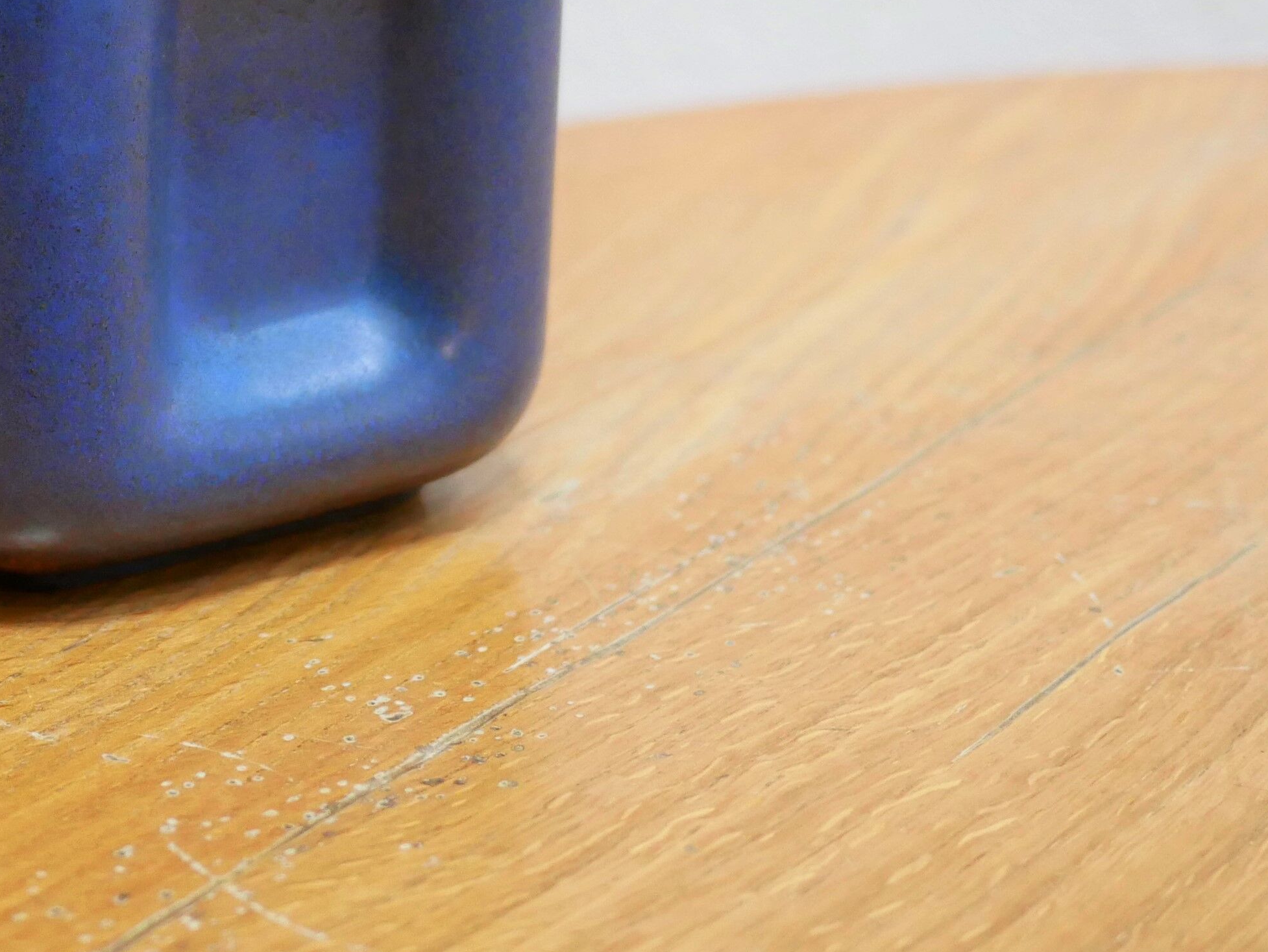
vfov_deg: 15.3
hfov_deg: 20.4
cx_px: 107
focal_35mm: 94
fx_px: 3445
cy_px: -83
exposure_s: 1/60
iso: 1250
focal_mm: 20
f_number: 1.7
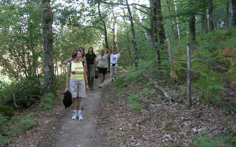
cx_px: 116
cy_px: 61
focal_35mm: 38
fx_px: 244
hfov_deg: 51.5
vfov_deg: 33.5
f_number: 2.8
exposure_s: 1/40.9
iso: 50
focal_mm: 5.4
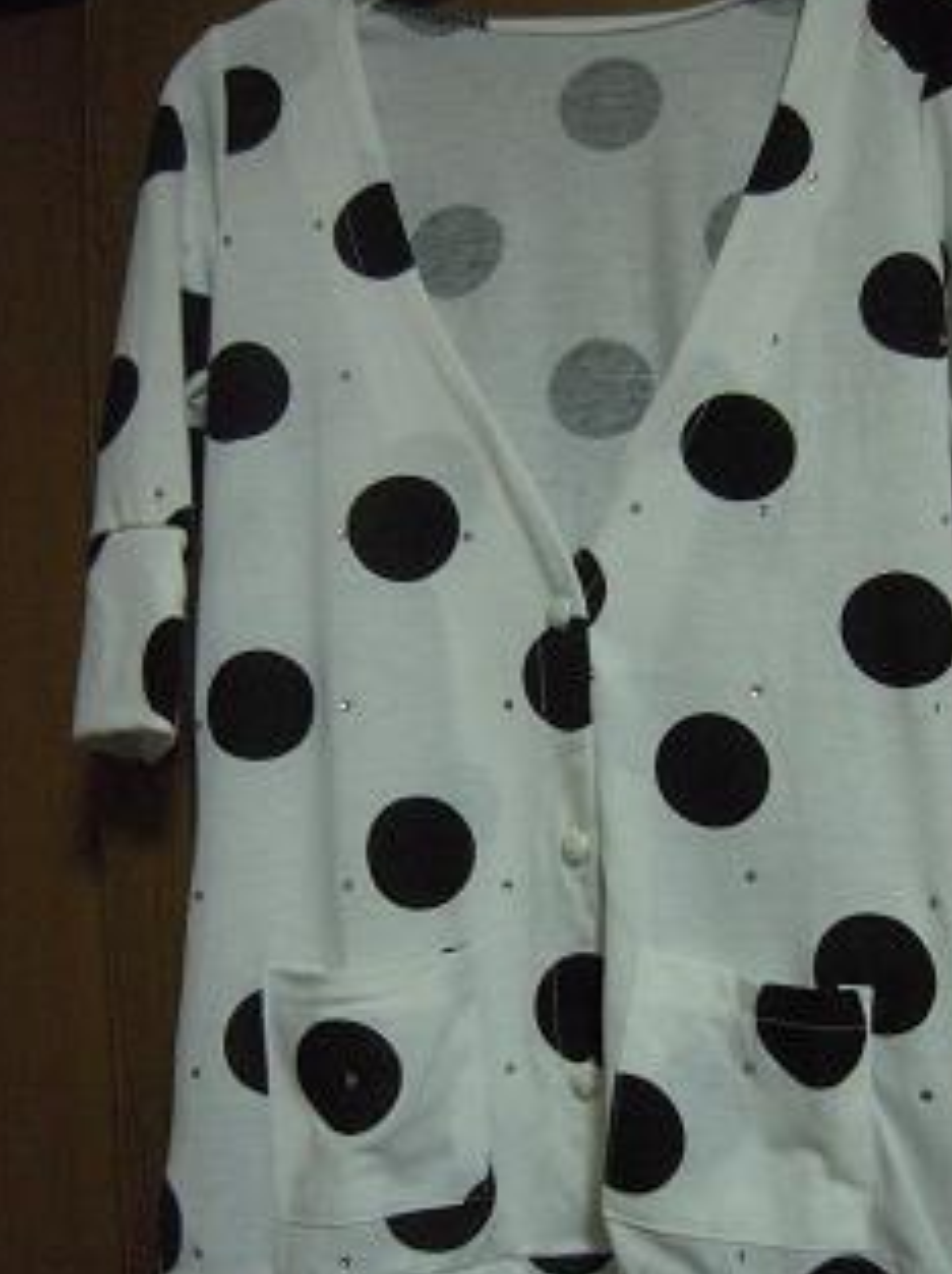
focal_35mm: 36
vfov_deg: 51.3
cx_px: 588
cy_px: 696
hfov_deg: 39.4
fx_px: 1323
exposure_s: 1/125
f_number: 2.7
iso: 800
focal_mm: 5
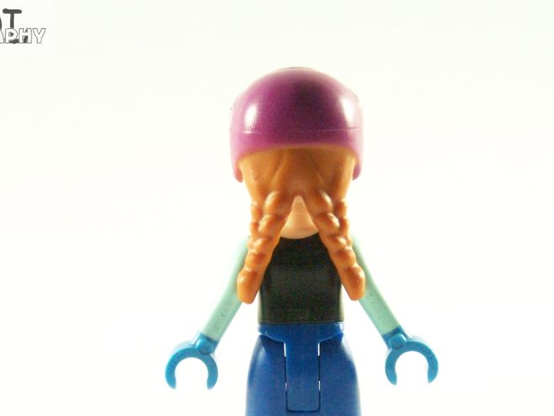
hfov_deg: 11.9
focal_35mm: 166
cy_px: 319
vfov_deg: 8.9
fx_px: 2657
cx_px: 309
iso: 400
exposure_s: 1/60
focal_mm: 17.5
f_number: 3.2
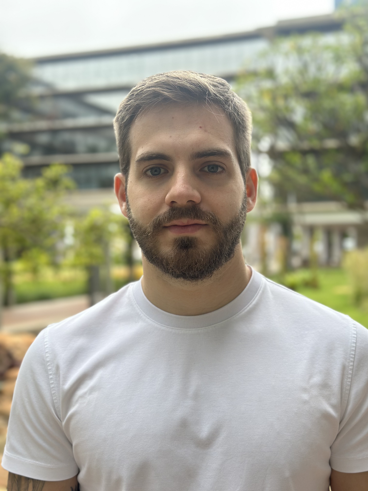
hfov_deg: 30.3
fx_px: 680
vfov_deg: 39.7
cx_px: 184
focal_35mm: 48
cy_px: 246
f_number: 1.78
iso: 80
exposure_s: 1/506
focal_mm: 6.86
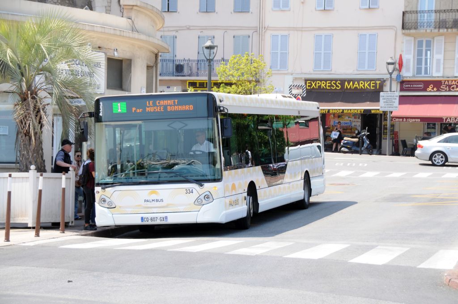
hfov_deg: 21.9
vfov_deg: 14.7
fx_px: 1182
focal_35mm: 93
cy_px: 152
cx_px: 229
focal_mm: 62
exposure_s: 1/250
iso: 200
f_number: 8
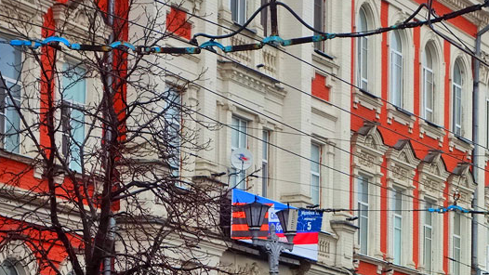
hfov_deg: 13.7
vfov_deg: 7.9
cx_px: 551
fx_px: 1984
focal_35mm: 153
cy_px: 285
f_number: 4
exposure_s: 1/80
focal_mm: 23.82
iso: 320
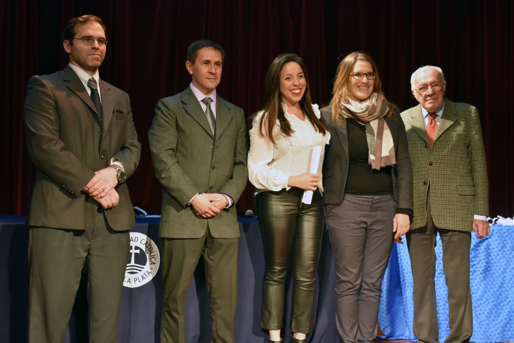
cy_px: 172
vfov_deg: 29.9
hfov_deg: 43.6
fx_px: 643
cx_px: 257
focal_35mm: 45
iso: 800
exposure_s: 1/60
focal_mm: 30
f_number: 4
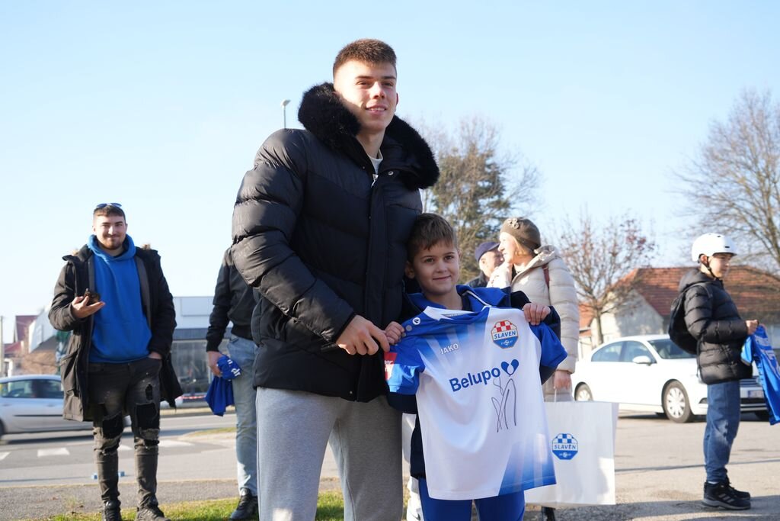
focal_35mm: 42
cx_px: 390
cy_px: 260
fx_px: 910
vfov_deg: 31.9
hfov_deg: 46.4
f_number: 5.6
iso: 100
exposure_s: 1/125
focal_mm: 42
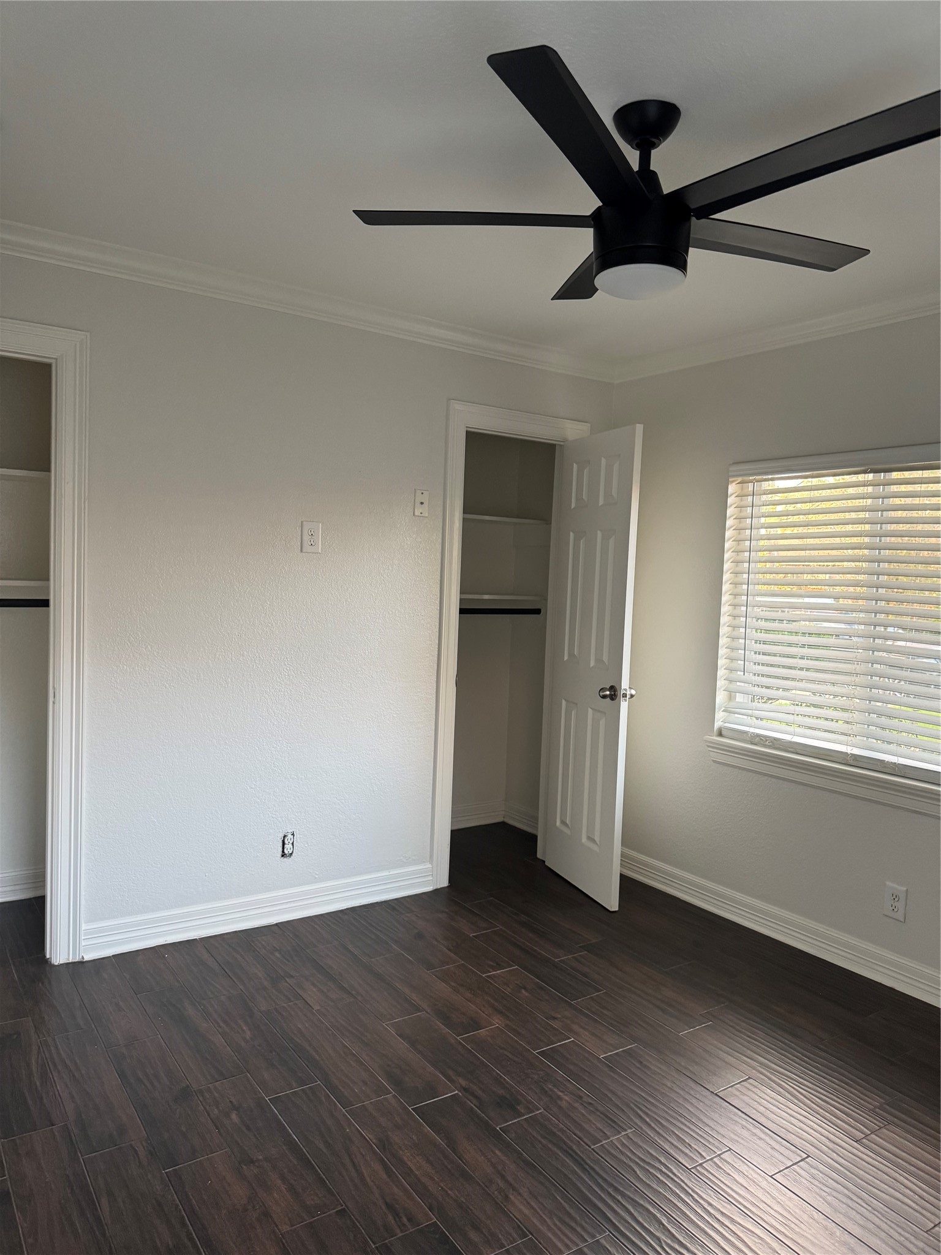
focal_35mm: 24
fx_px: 870
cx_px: 470
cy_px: 628
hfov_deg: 56.8
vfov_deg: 71.6
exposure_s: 1/60
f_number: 1.78
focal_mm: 6.76
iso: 320
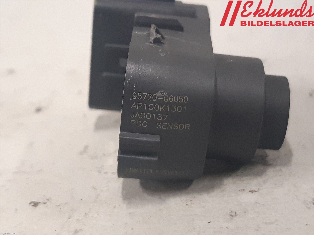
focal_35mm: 26
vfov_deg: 53.1
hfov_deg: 67.3
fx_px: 236
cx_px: 157
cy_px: 118
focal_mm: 3.93
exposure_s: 1/50
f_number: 1.7
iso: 250
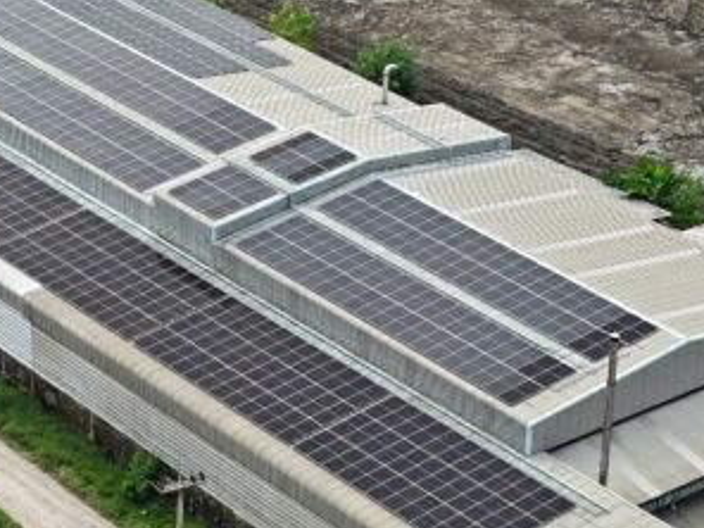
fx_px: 2888
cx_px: 300
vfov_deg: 10.4
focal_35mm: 142
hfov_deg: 13.9
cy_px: 283
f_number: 2.8
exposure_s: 1/160
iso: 100
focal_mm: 19.35
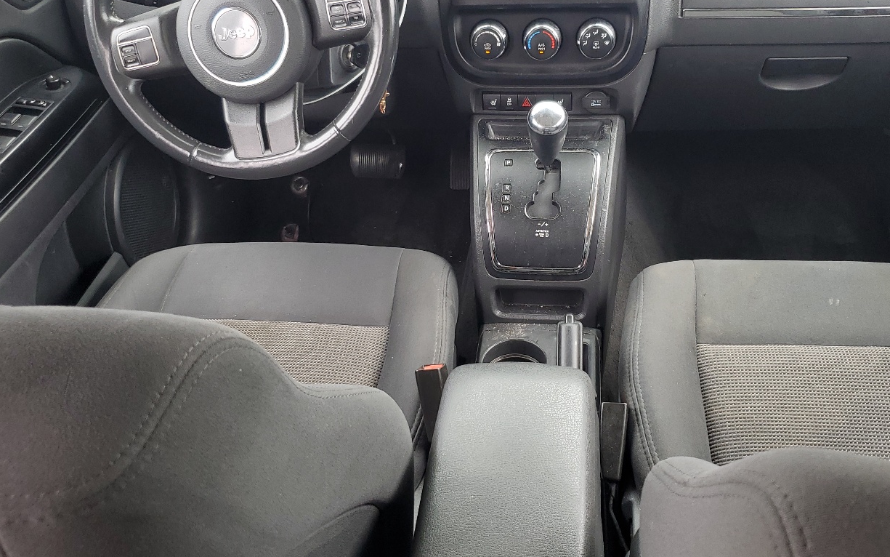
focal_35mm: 36
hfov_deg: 53.9
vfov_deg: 35.3
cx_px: 498
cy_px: 231
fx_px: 873
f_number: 1.5
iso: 50
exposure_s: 1/133
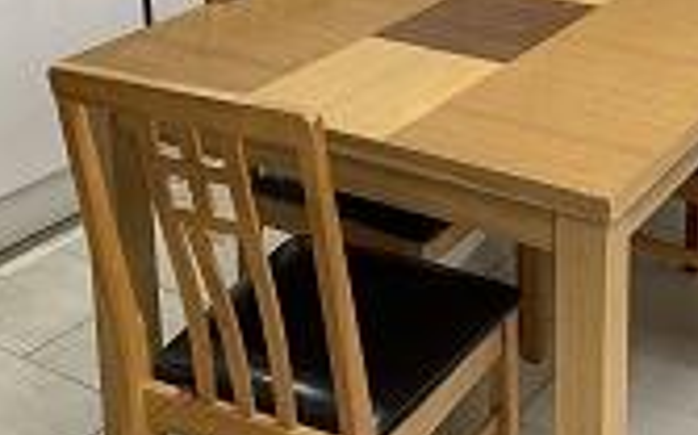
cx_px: 619
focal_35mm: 66
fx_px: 1254
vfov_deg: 18.4
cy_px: -121
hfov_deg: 29.9
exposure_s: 1/50
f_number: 1.8
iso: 100
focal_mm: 4.25
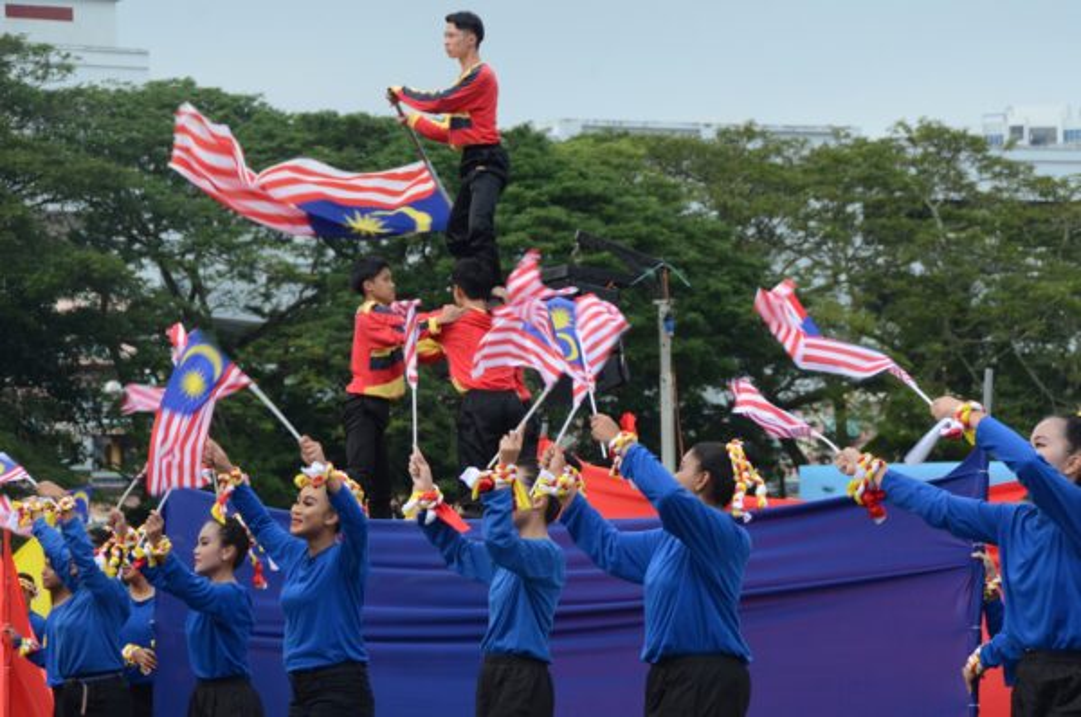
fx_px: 4497
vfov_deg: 9.1
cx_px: 540
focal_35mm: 150
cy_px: 358
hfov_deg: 13.7
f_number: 8
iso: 500
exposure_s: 1/160
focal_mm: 100
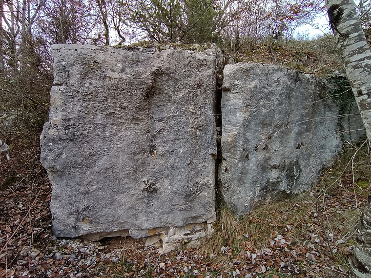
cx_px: 186
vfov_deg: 74.7
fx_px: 182
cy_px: 139
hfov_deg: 91.0
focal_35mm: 17
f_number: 2.2
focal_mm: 1.65
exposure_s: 1/100
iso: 353
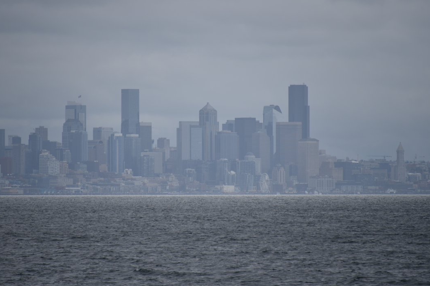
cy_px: 151
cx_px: 194
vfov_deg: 3.8
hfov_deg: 5.7
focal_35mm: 364
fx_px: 4347
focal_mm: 300
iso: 110
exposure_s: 1/640
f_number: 5.6
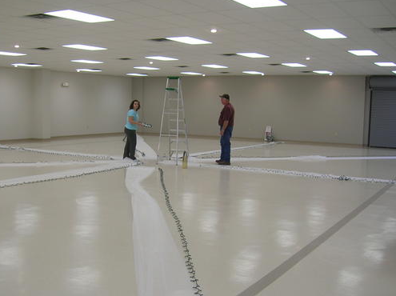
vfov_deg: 32.8
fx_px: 503
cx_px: 146
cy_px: 168
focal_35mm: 44
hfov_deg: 42.6
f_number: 2.9
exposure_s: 1/34.8
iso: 50
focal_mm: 5.7
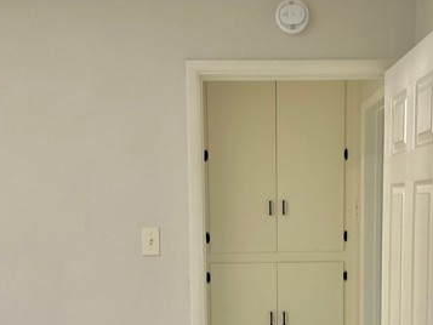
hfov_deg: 36.7
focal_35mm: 52
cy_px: 270
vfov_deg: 27.4
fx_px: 651
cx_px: 261
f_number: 1.8
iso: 200
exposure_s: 1/60
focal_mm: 3
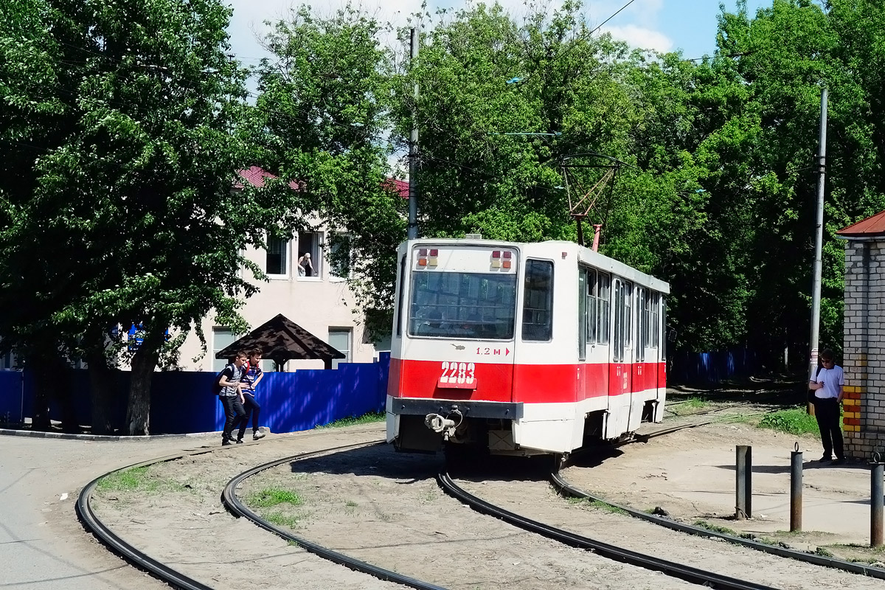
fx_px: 1082
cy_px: 295
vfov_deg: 30.5
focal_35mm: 44
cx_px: 442
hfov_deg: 44.5
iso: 125
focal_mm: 16.39
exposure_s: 1/500
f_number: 7.1
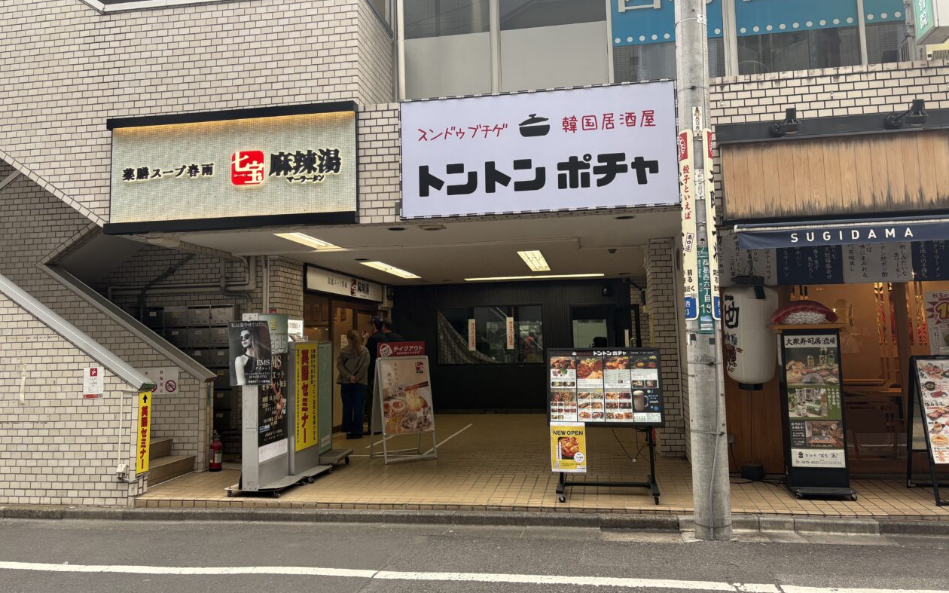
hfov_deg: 66.5
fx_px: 724
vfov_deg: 44.5
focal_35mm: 28
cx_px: 475
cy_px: 271
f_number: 1.6
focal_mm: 5.96
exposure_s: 1/211
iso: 50
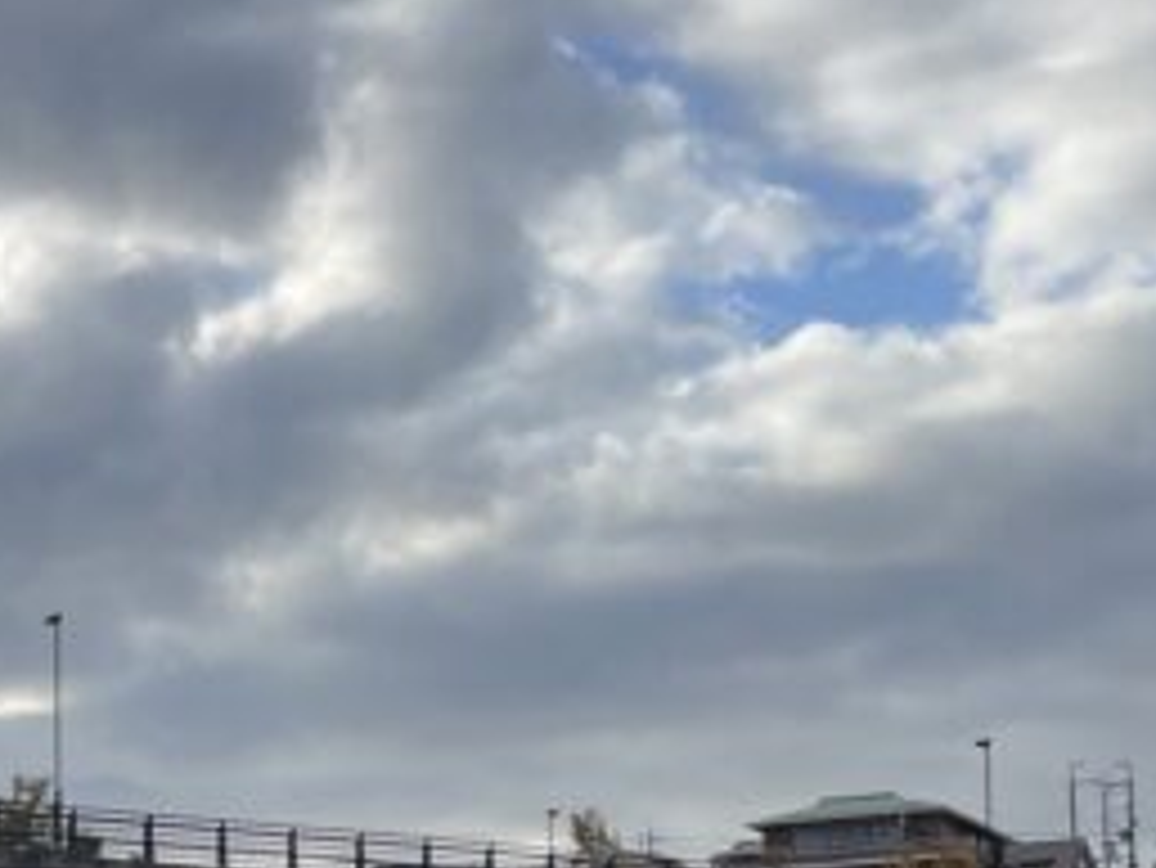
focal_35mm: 83
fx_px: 2773
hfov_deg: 21.9
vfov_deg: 16.8
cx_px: -202
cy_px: 1131
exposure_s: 1/1984
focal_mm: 4.2
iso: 32
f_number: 1.6
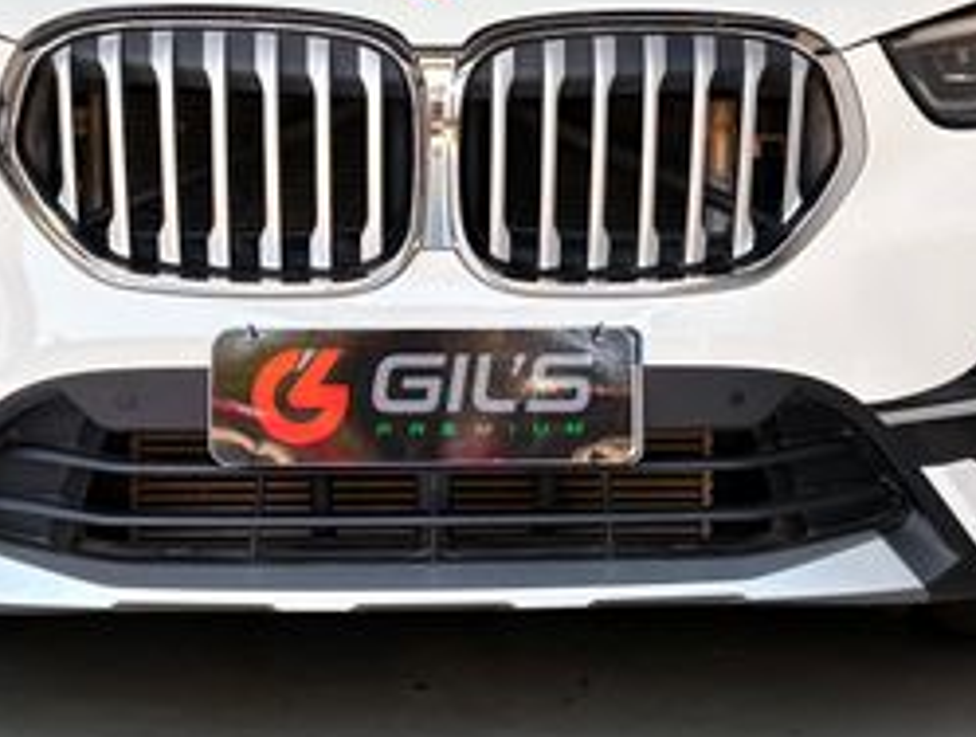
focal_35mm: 49
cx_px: 380
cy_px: 137
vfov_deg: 29.1
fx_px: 1385
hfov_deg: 38.6
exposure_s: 1/166
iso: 50
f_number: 1.6
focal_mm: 5.96
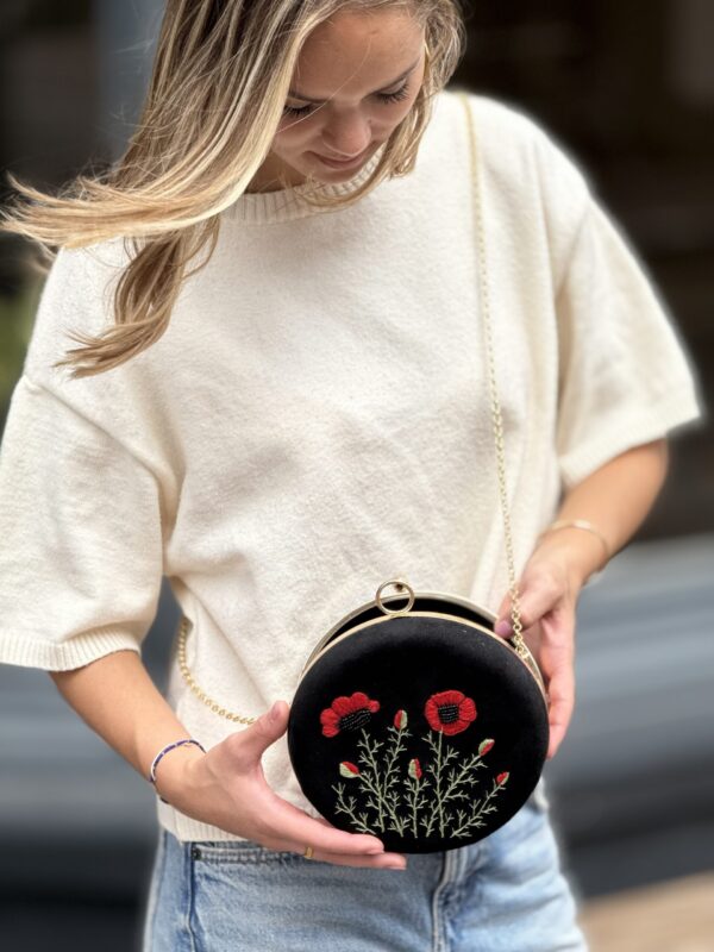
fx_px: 3300
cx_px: 357
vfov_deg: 16.4
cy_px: 476
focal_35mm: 120
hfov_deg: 12.3
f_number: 2.8
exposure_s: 1/459
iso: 50
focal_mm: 15.66
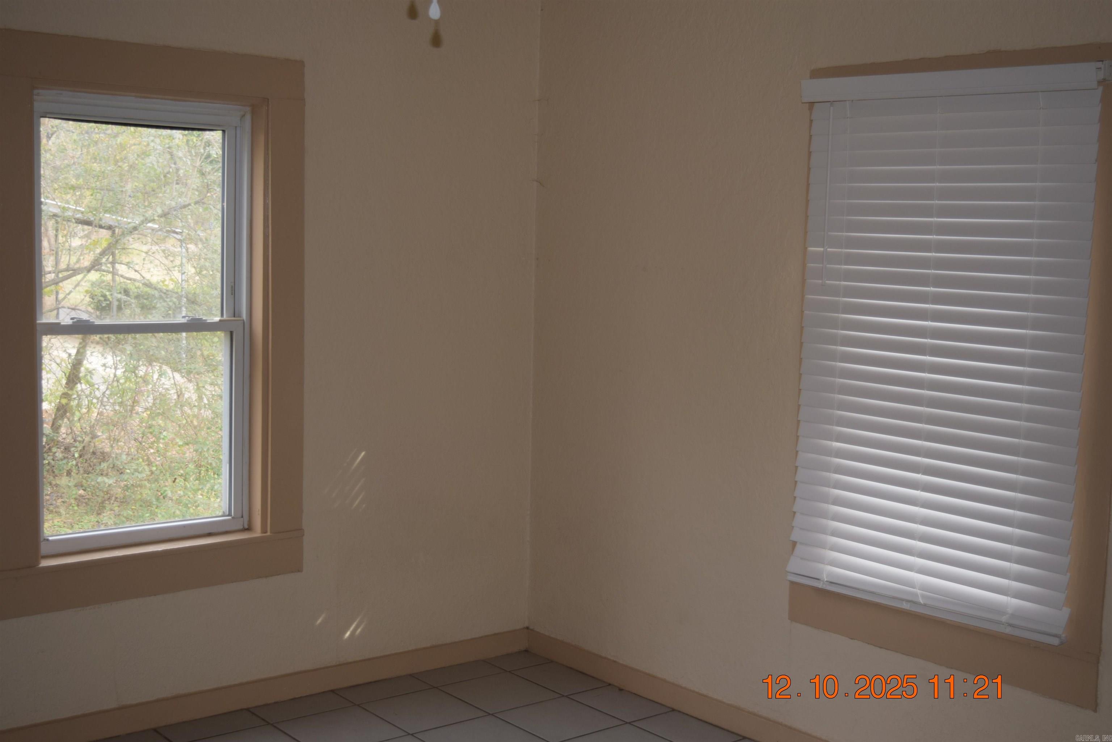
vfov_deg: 30.9
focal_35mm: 44
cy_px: 371
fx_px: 1344
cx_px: 556
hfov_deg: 45.0
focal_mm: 29
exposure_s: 1/100
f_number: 4.2
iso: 400
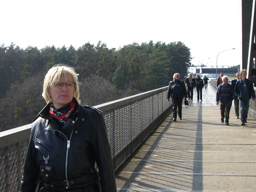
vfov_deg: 26.6
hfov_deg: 34.9
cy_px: 96
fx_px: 407
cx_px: 128
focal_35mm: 55
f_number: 5.2
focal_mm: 9
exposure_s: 1/200
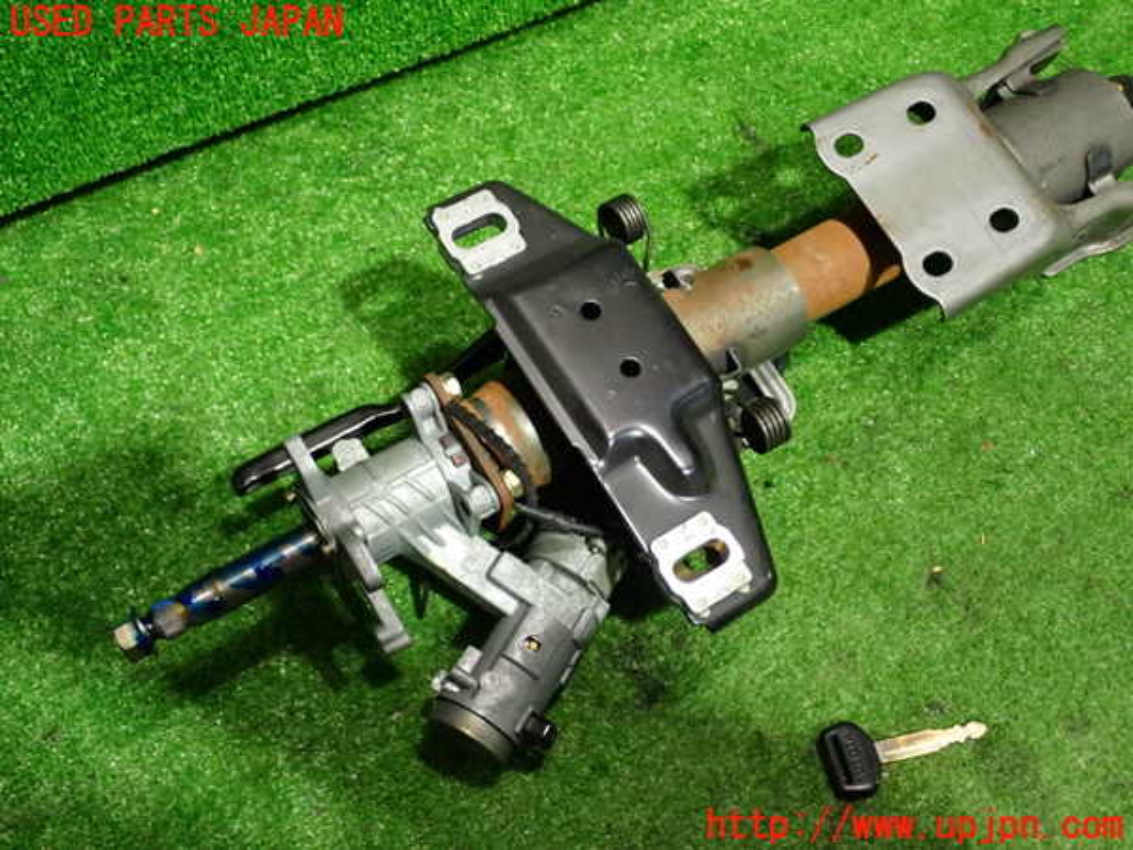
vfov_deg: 35.1
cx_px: 566
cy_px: 425
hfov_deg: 45.8
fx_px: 1342
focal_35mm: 41
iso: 800
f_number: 2.8
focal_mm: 7.31
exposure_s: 1/25
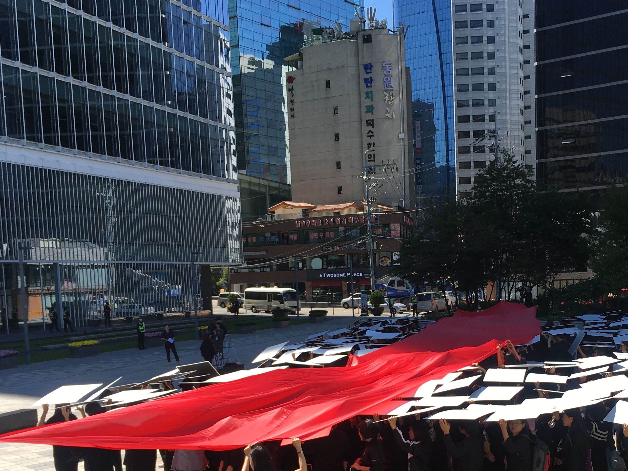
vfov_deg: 30.9
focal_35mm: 46
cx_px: 440
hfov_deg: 40.5
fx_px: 834
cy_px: 355
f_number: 2.2
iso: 25
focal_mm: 4.15
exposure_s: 1/974
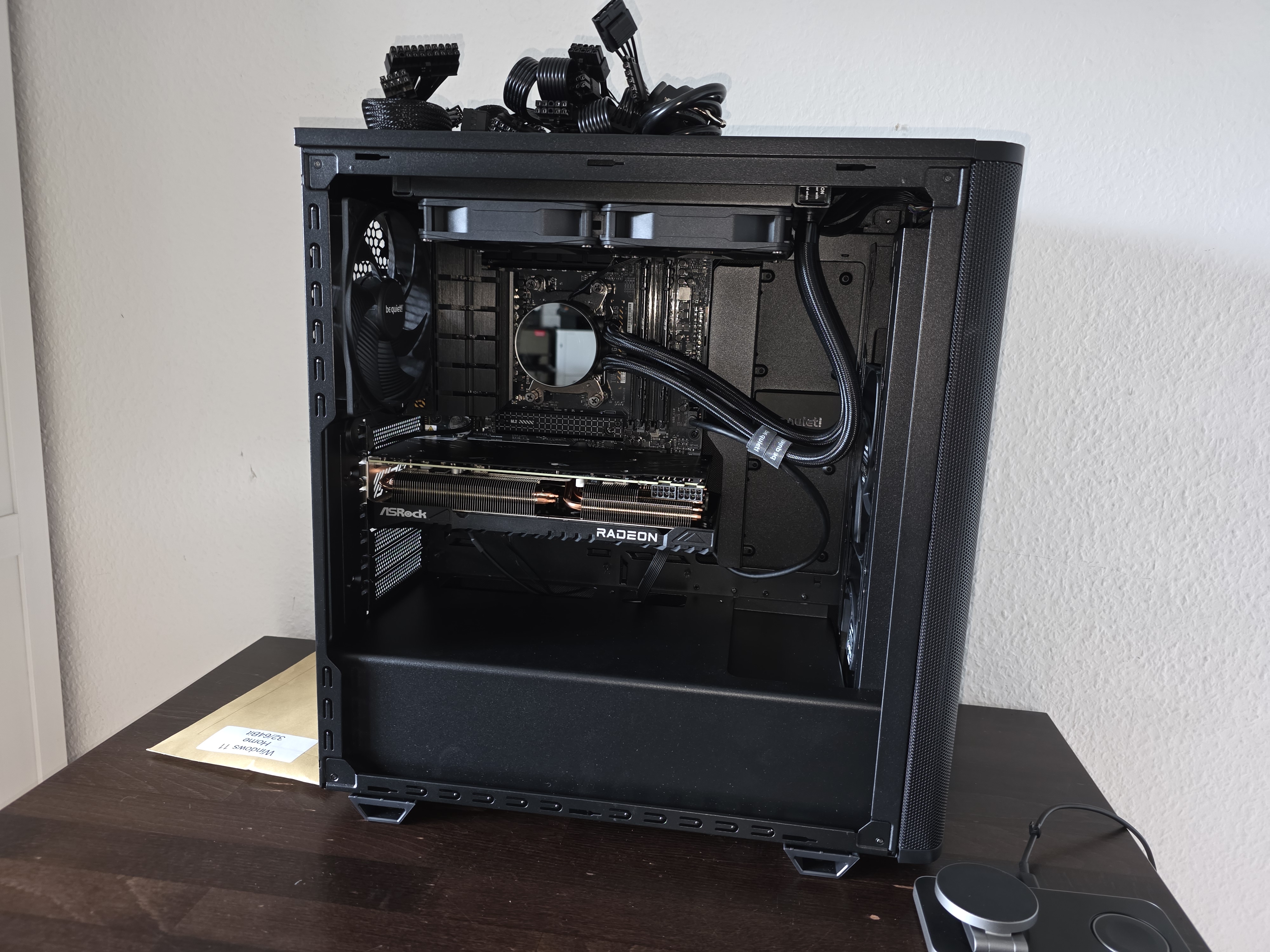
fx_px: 844
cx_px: 635
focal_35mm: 23
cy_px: 476
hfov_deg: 73.9
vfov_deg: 58.9
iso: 1000
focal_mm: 6.3
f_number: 1.7
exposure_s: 1/16.7
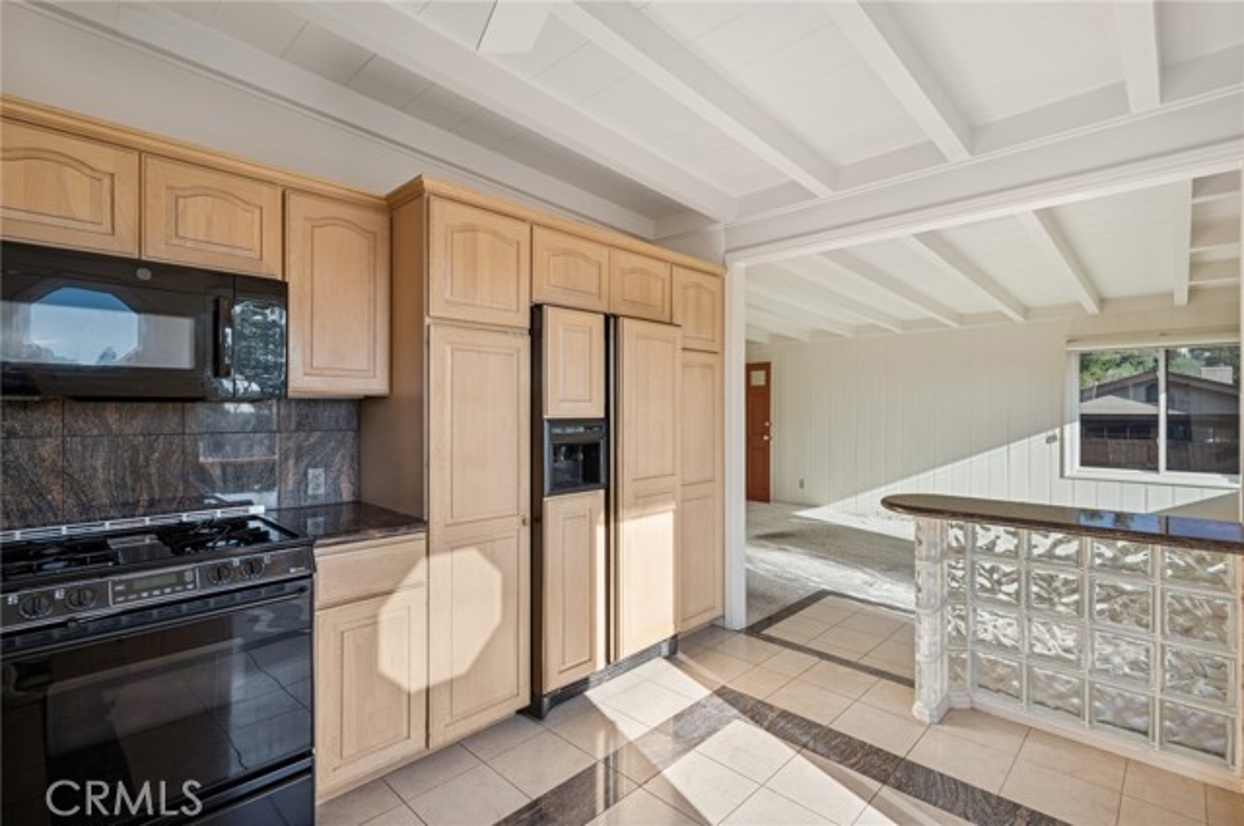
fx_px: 552
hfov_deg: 96.8
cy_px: 413
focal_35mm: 16
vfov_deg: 73.6
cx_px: 622
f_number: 8
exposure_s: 1/80
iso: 200
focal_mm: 16
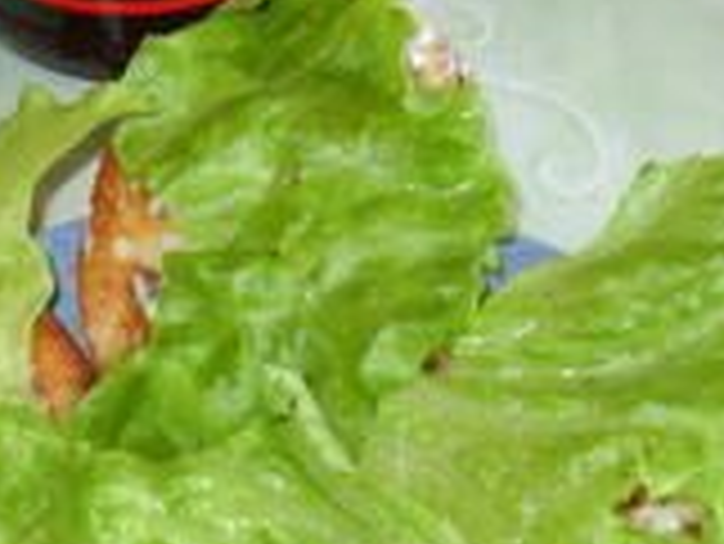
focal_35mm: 98
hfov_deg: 19.9
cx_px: 238
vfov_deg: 14.6
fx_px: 2051
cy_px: 656
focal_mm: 7.4
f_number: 2.8
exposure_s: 1/30
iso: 100
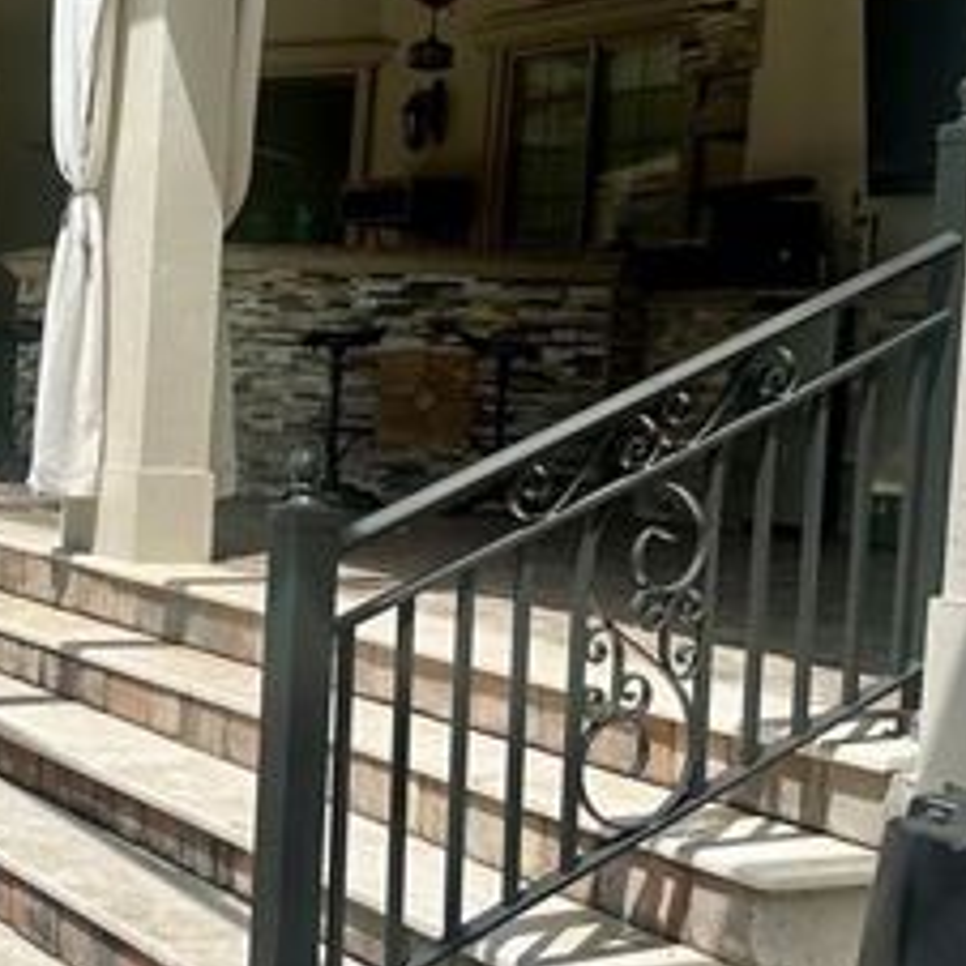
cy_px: 479
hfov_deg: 25.1
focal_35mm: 66
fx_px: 2084
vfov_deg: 26.1
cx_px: 41
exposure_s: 1/3356
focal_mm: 6.86
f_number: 1.78
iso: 80
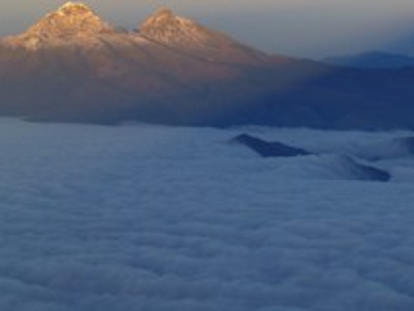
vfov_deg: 8.7
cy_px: 43
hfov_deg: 11.5
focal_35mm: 170
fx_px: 2033
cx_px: 381
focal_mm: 16.1
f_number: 5.2
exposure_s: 1/80
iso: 100
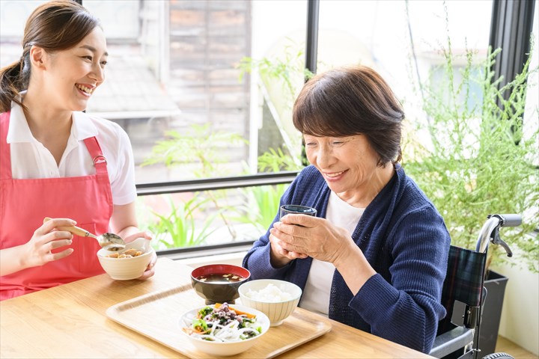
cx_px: 270
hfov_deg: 41.1
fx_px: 719
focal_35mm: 48
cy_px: 180
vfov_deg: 28.1
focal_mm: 48
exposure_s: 1/200
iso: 400
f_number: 4
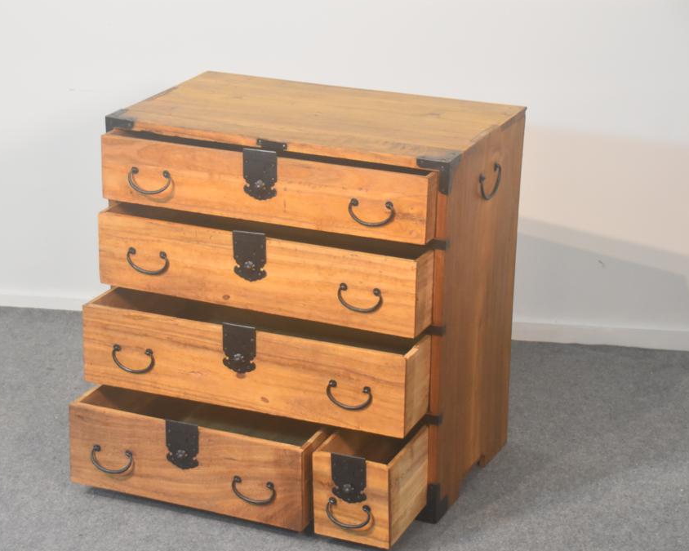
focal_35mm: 94
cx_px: 300
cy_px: 290
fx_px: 1917
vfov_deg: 16.4
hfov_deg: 20.4
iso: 1800
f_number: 4.8
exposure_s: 1/60
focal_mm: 52
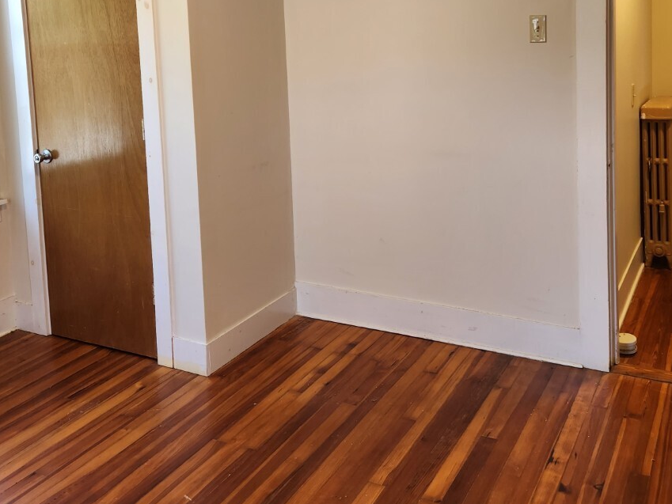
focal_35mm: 39
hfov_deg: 47.8
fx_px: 757
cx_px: 366
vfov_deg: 35.5
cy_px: 94
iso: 125
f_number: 1.8
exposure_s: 1/120
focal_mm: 5.4
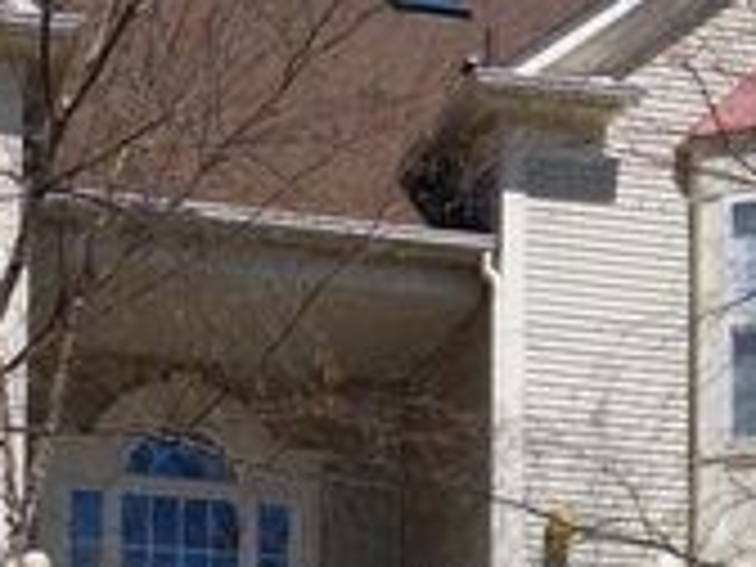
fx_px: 2927
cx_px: 486
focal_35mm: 134
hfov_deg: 14.7
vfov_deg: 10.7
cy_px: 830
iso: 125
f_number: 7.4
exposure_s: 1/500
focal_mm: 8
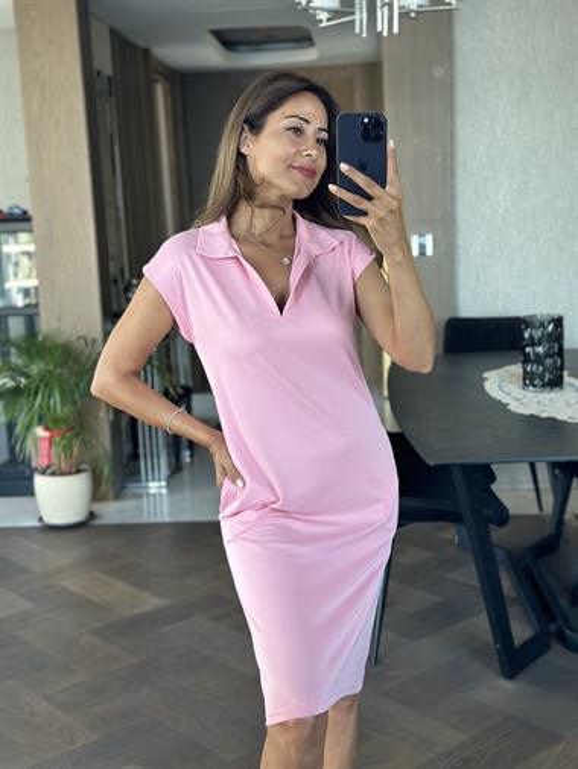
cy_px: 384
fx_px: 1068
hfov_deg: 30.3
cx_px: 289
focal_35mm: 48
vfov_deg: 39.6
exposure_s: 1/60
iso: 125
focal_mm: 6.86
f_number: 1.78
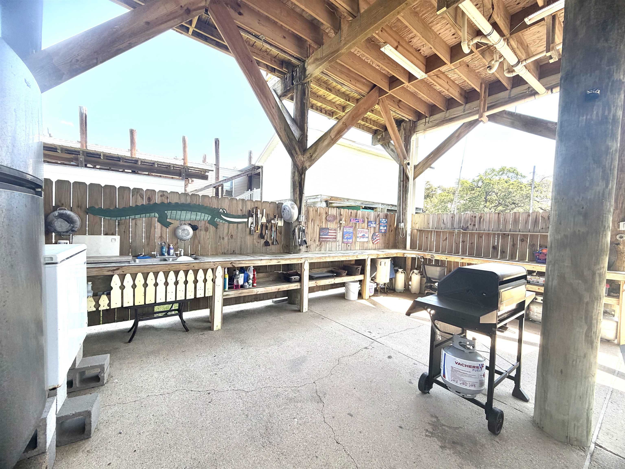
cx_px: 312
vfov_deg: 85.7
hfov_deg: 102.1
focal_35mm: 14
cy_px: 234
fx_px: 253
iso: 40
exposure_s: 1/502
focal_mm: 2.22
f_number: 2.2
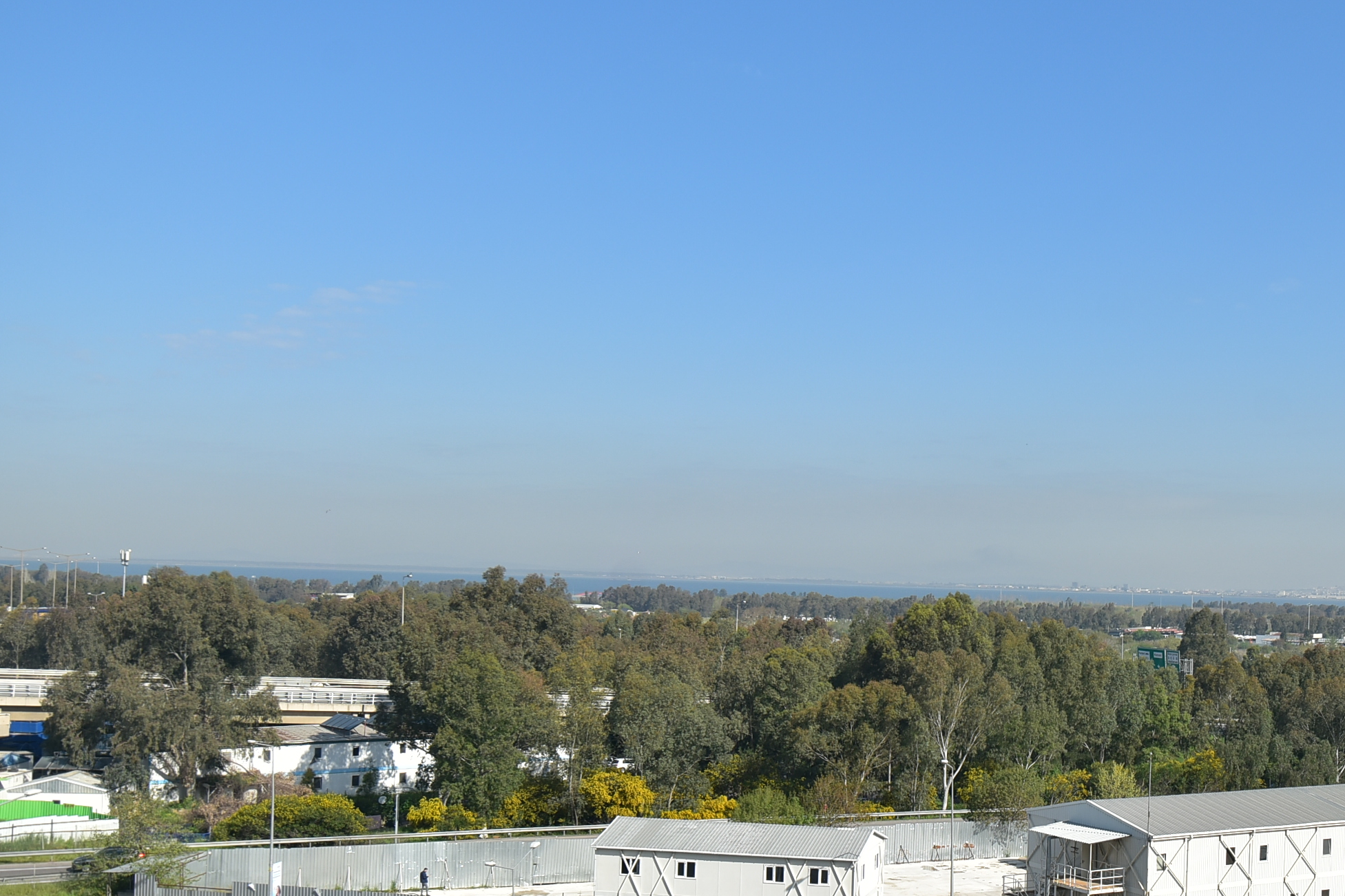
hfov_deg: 41.5
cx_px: 1012
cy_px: 619
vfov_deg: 29.0
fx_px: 1718
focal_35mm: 46
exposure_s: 1/250
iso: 100
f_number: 8
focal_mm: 20
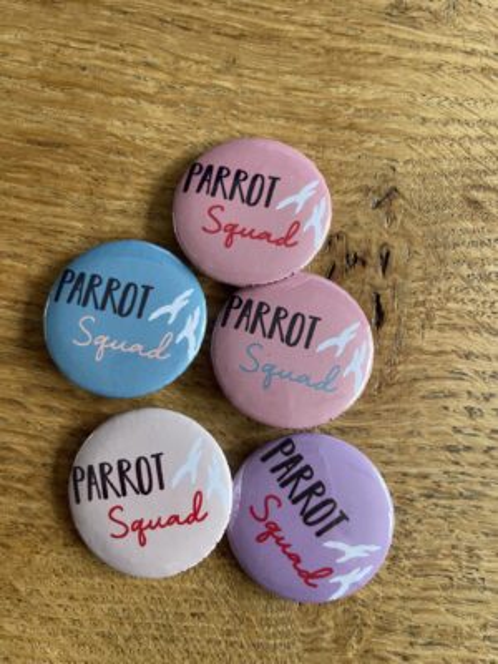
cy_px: 332
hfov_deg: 53.1
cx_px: 249
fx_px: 499
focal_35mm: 26
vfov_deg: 67.3
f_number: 1.6
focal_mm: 4.2
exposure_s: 1/50
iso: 125
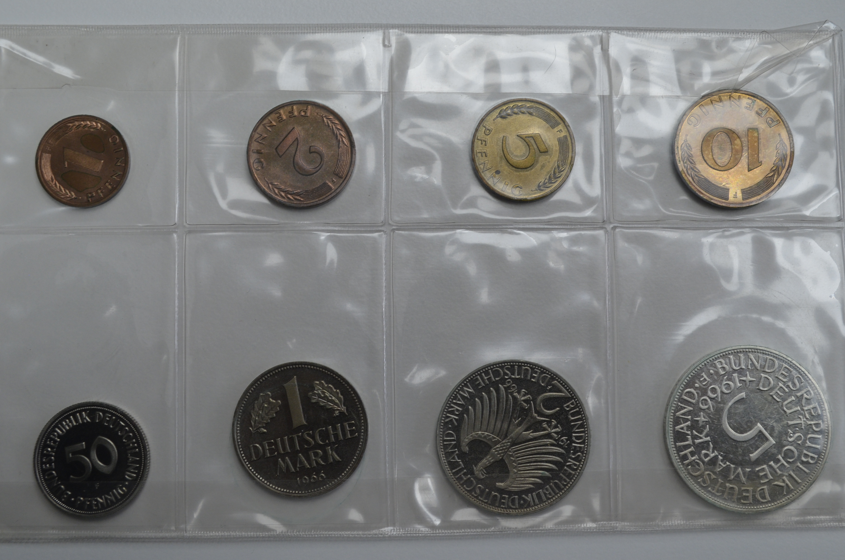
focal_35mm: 51
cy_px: 280
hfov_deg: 39.0
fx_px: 1195
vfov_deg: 26.4
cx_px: 422
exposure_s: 1/60
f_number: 8
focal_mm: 34
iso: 400
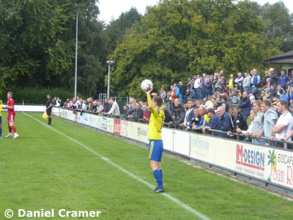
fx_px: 898
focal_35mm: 106
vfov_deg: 14.0
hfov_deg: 18.5
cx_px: 146
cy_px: 110
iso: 80
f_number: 5.1
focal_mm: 19
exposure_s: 1/100
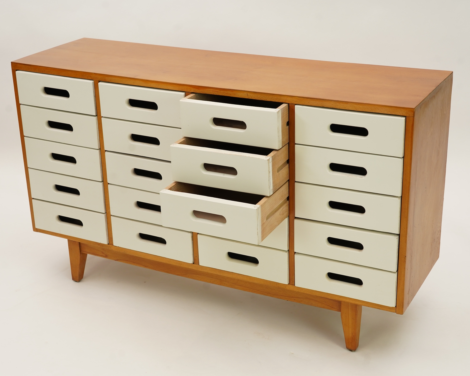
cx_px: 229
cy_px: 189
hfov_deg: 33.6
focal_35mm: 56
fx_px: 779
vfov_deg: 27.1
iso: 800
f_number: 7.1
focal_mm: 49
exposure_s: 1/125
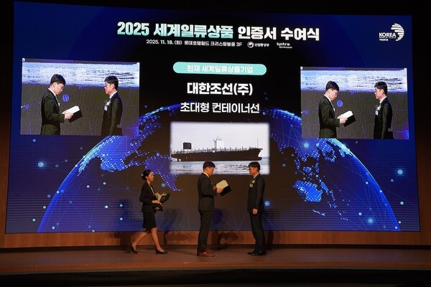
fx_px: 587
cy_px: 144
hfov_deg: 40.3
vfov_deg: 27.5
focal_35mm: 49
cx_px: 216
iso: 640
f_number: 4
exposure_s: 1/160
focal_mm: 49
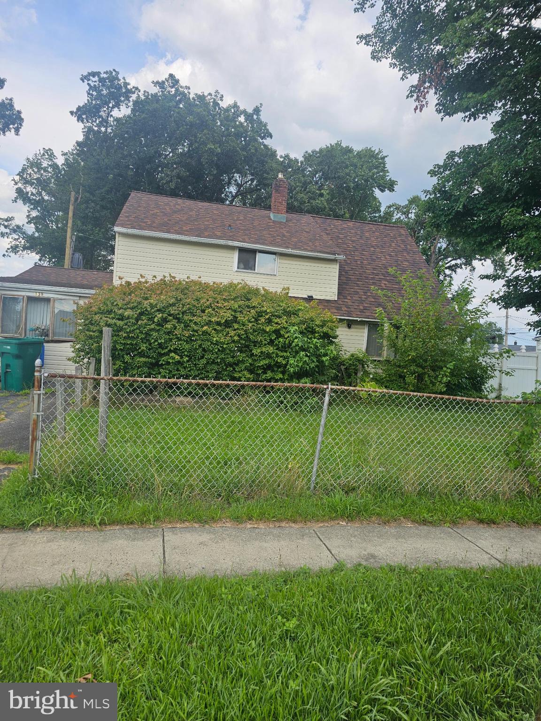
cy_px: 360
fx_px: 479
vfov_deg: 73.9
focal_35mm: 23
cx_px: 270
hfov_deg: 58.9
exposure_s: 1/409
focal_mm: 6.3
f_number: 1.7
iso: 10
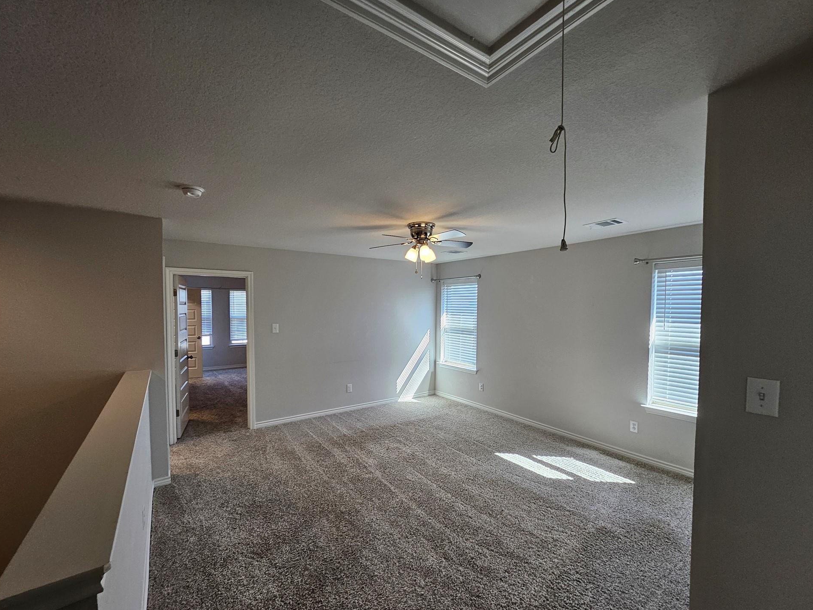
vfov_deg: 85.6
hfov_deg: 102.1
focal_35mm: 14
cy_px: 320
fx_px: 329
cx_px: 412
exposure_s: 1/60
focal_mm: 1.7
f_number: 2.2
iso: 80
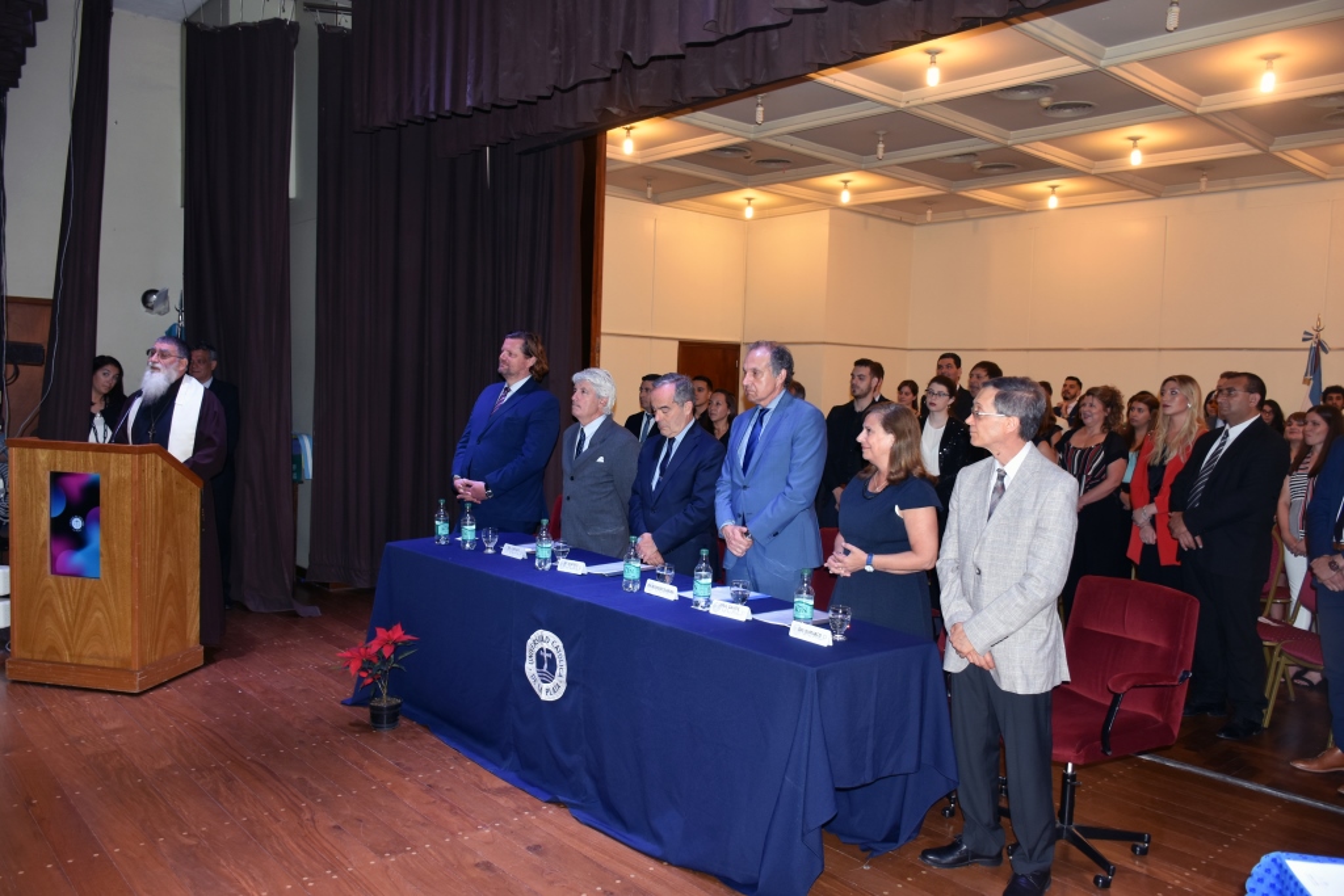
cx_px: 672
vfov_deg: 47.9
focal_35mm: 27
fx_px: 1008
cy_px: 448
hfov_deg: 67.4
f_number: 4
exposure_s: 1/60
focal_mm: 18
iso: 400
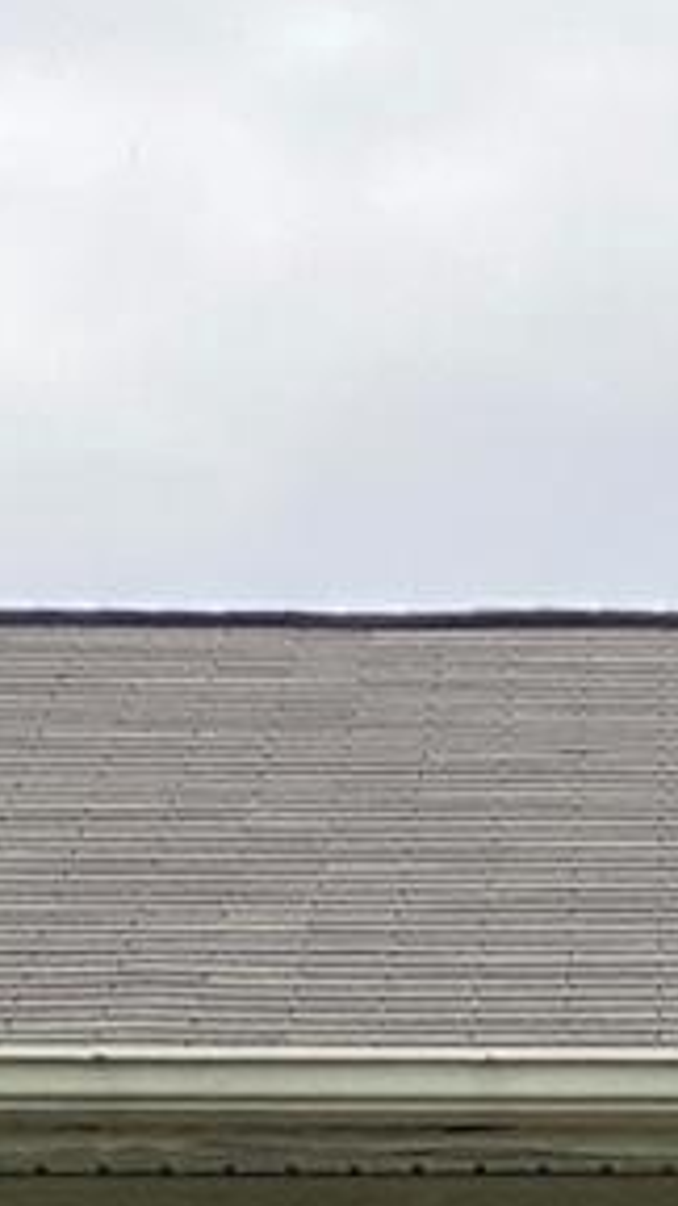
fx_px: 9652
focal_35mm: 302
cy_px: 3128
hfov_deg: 4.0
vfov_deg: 6.7
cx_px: 619
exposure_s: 1/1410
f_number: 2
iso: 20
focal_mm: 6
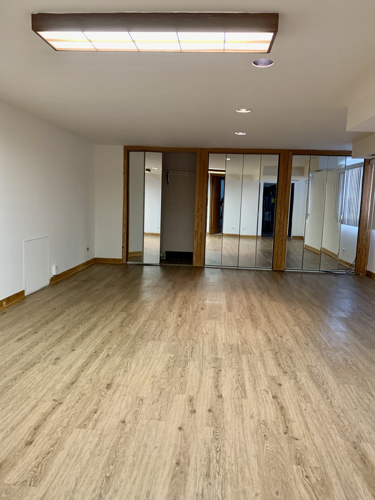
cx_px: 188
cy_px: 250
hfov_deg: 53.1
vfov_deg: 67.3
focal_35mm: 26
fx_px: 376
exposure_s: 1/30
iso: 320
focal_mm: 4.25
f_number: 1.8
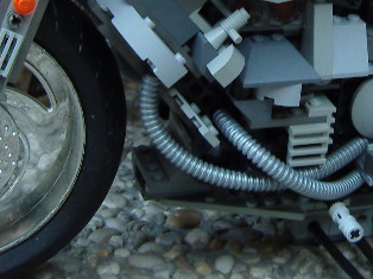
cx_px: 283
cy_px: -5
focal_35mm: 111
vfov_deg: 13.1
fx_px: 1195
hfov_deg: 17.6
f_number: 2.8
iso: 160
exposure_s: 1/40
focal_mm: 7.3
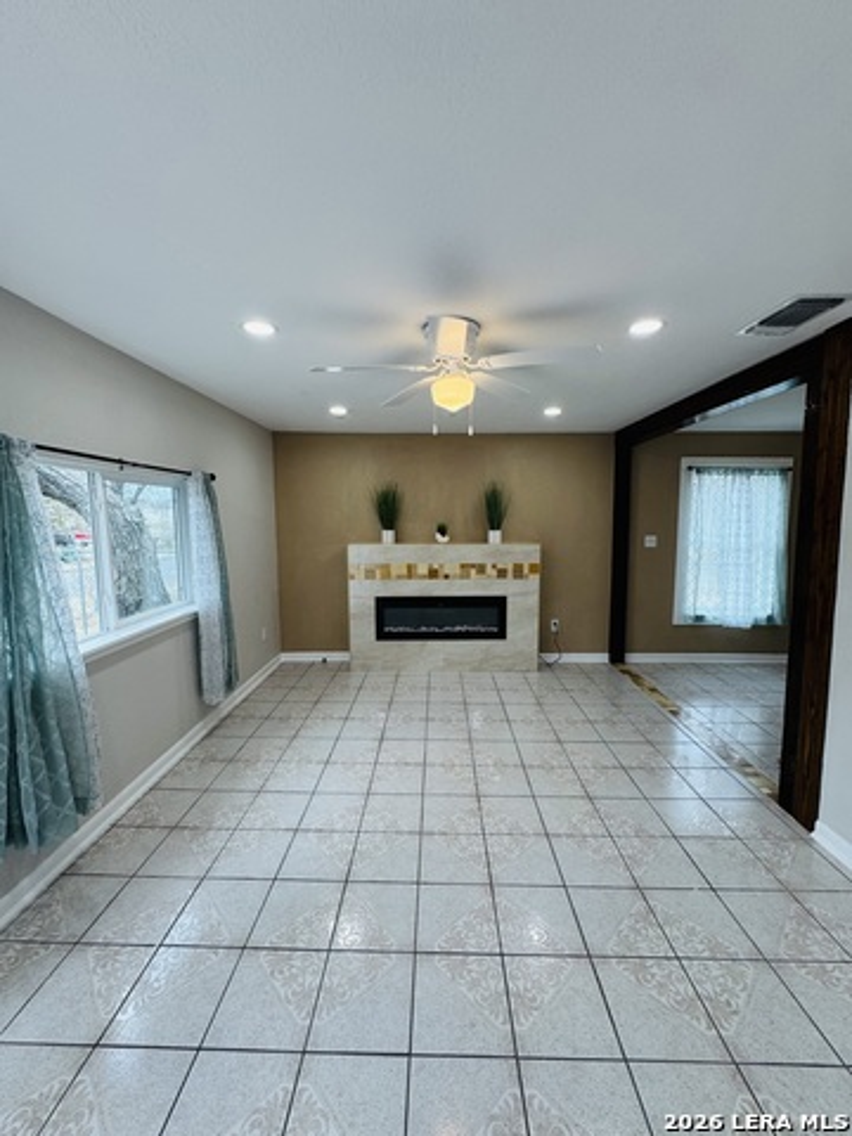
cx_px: 426
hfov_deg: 85.7
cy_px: 568
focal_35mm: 14
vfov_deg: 102.1
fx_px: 459
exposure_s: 1/120
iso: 125
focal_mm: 2.22
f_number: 2.2
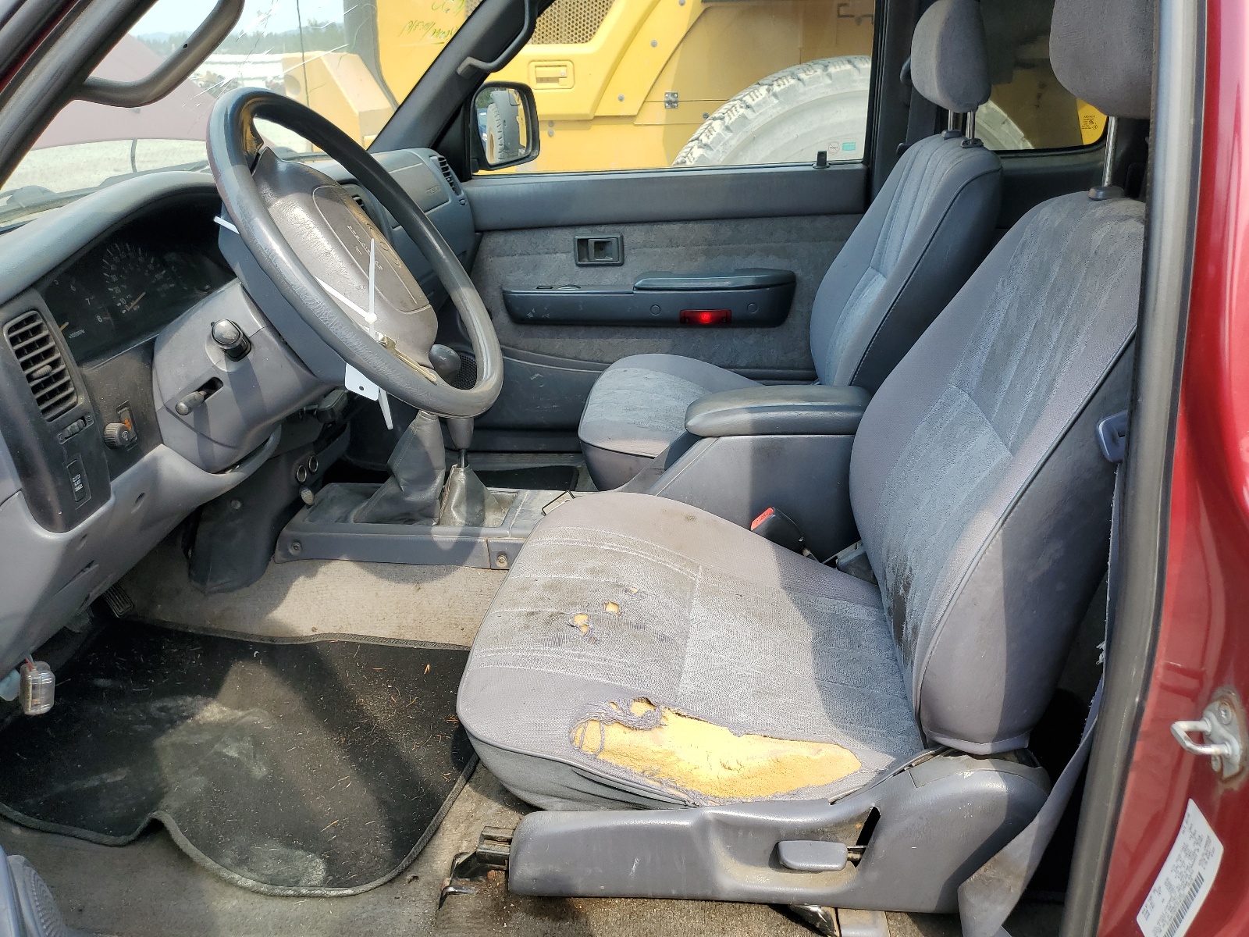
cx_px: 624
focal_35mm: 26
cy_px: 468
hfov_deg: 67.3
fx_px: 938
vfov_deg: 53.1
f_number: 1.5
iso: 50
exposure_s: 1/500
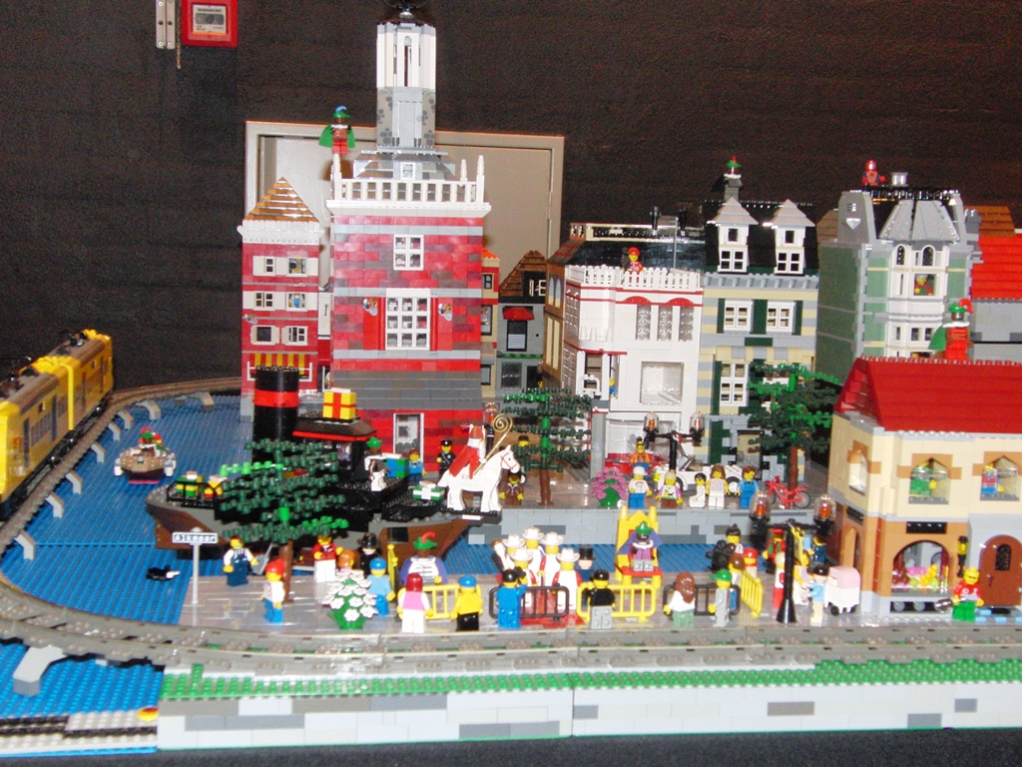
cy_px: 384
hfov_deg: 38.9
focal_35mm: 49
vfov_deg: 29.7
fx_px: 1447
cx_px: 511
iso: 400
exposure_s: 1/15
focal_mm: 8.7
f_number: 3.3
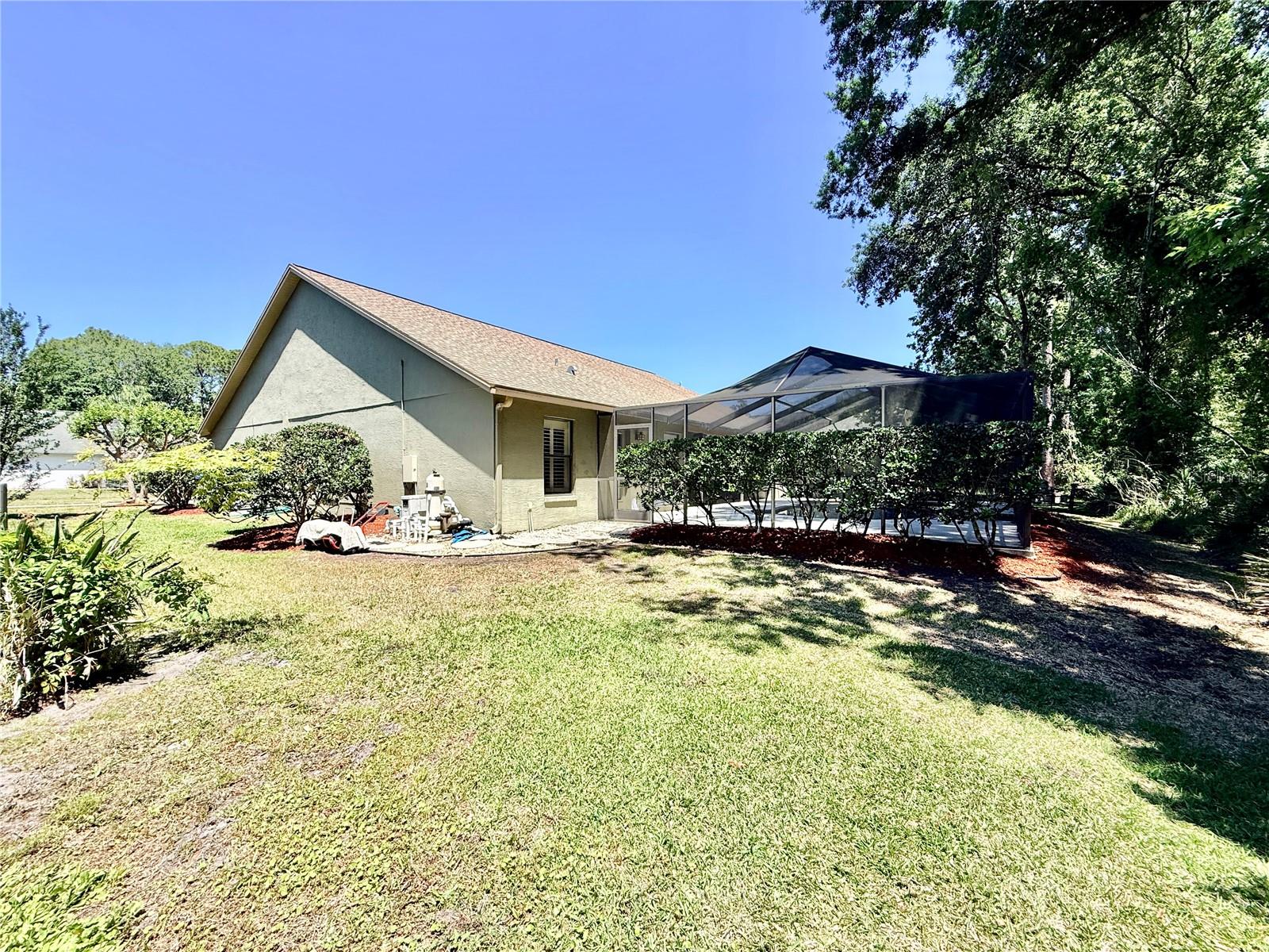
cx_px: 634
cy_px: 476
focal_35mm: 14
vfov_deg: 85.7
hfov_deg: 102.1
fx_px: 513
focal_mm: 2.22
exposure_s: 1/1368
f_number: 2.2
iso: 50
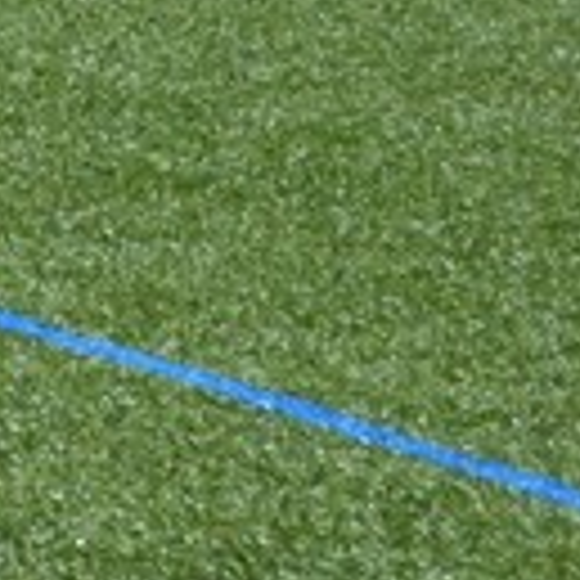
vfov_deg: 4.6
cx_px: -1704
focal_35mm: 384
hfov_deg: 4.2
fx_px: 7279
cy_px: 263
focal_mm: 38
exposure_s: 1/1600
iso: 400
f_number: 5.6
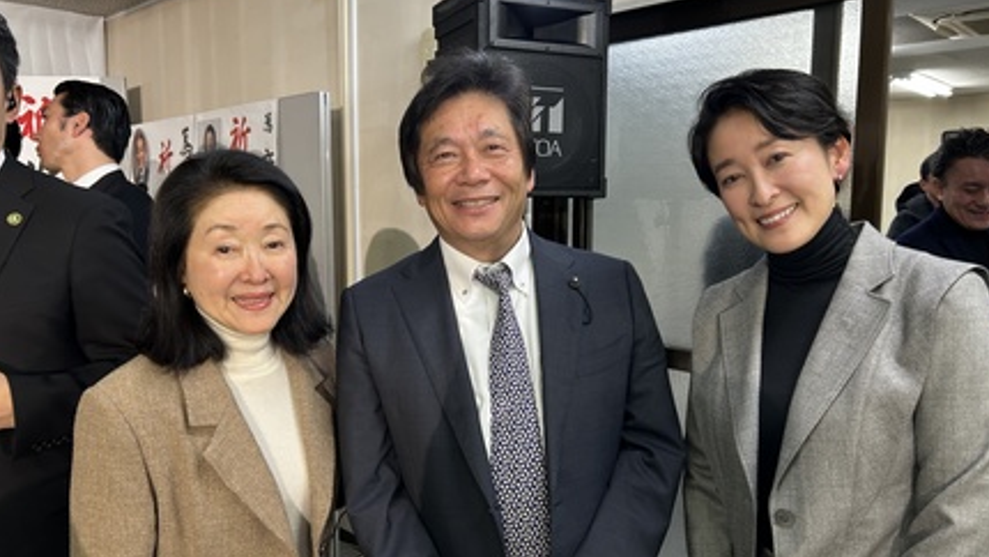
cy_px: 276
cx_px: 497
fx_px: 761
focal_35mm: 29
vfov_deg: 40.2
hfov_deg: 66.1
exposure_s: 1/60
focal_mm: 5.7
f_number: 1.5
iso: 80
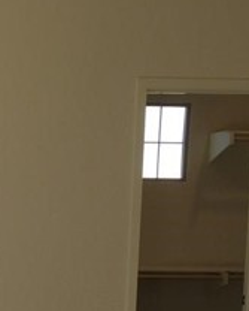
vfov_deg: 21.2
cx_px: -82
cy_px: 307
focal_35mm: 87
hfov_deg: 16.6
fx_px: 800
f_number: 2.2
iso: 32
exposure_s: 1/403
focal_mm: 4.15
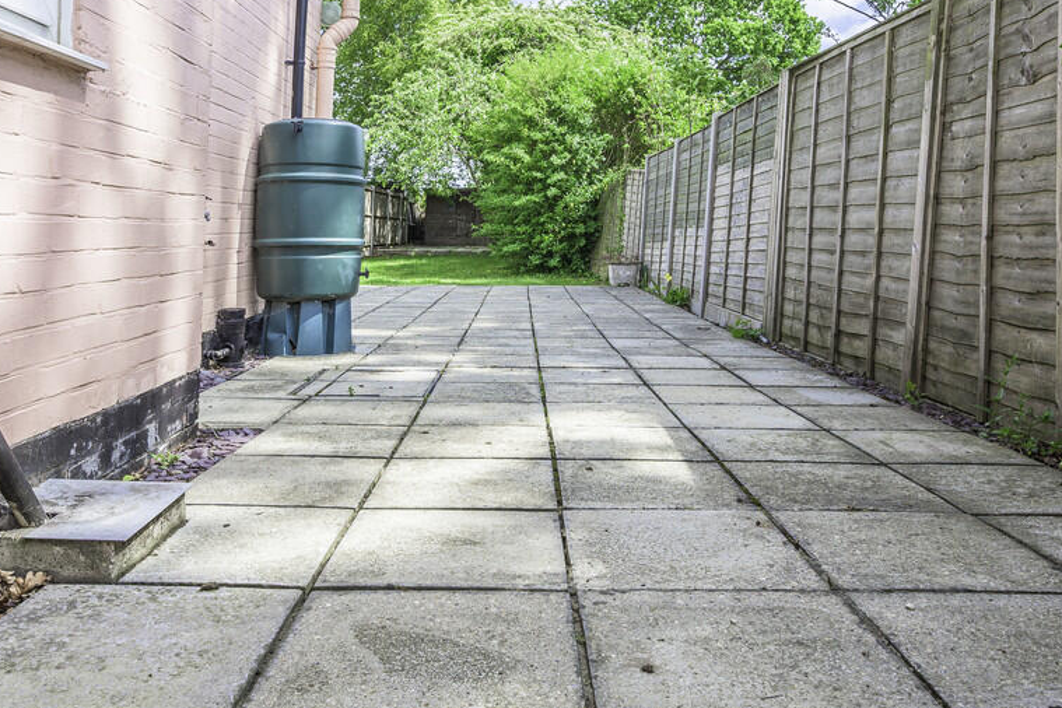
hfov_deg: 66.0
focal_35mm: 28
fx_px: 816
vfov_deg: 46.5
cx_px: 505
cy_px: 267
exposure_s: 1/125
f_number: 9
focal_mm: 20.5
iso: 100
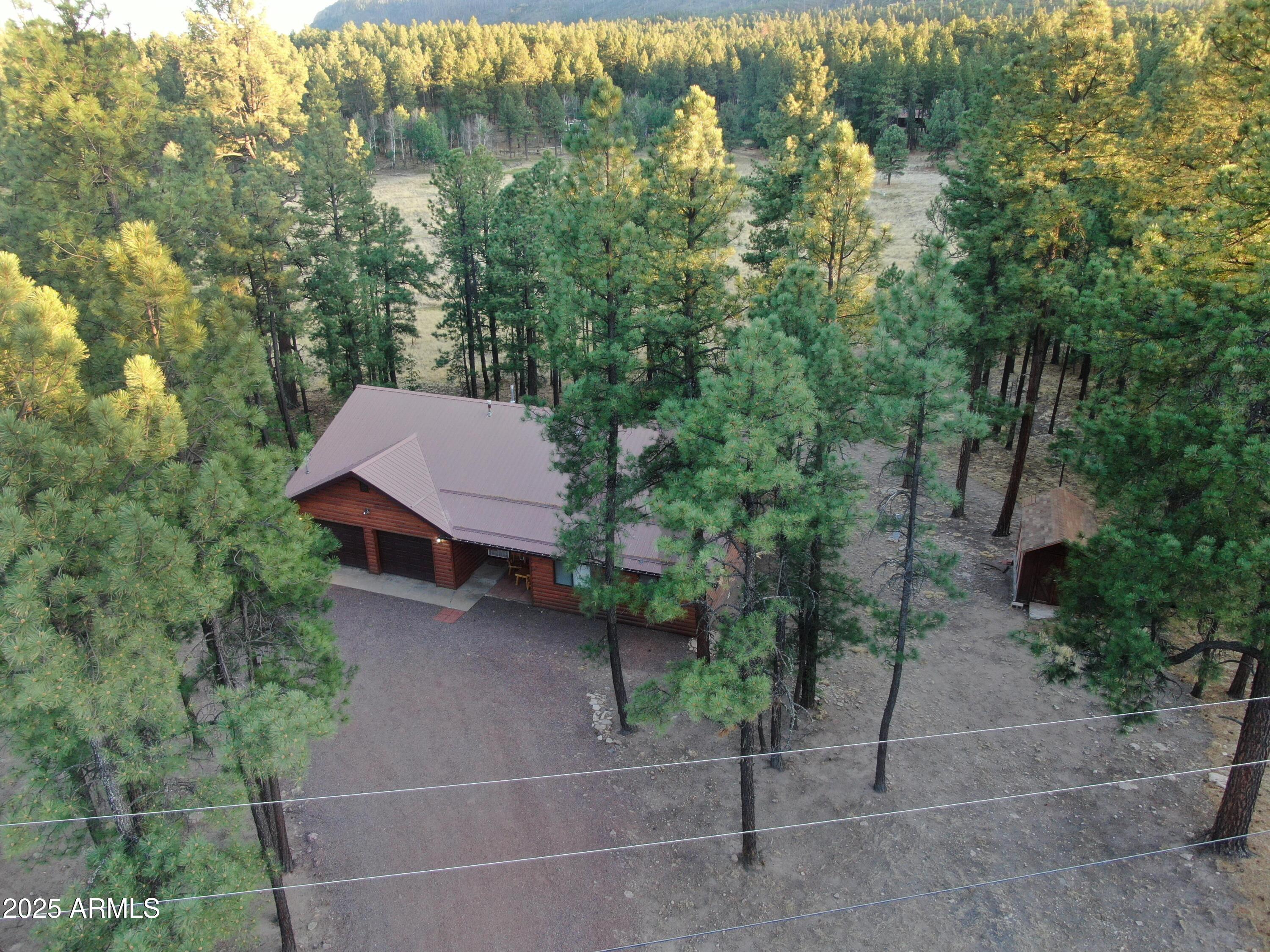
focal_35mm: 24
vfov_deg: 56.8
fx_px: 881
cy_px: 476
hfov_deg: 71.6
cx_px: 635
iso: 110
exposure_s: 1/50
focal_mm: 4.39
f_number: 2.8
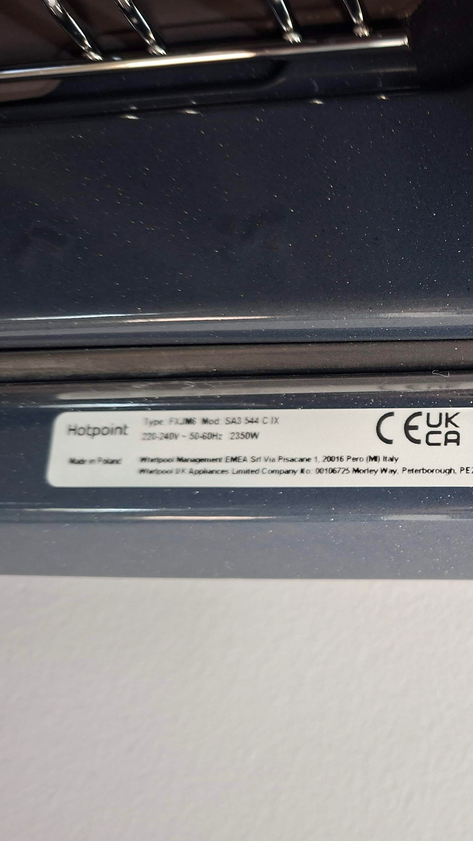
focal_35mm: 34
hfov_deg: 30.9
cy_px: 422
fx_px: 758
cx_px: 521
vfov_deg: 58.0
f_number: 1.8
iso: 400
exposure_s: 1/25
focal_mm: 5.54
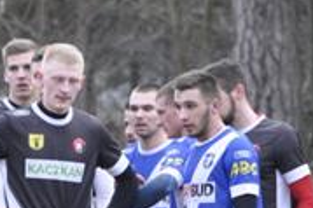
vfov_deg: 1.6
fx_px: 7444
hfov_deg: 2.4
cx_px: 142
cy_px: 206
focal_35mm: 857
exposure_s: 1/100
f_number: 5.6
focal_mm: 200
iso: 1600
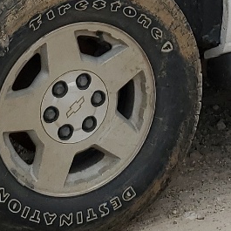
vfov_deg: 12.0
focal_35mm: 139
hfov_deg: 12.5
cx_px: 185
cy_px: -110
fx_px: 1049
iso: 50
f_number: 1.5
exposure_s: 1/5000
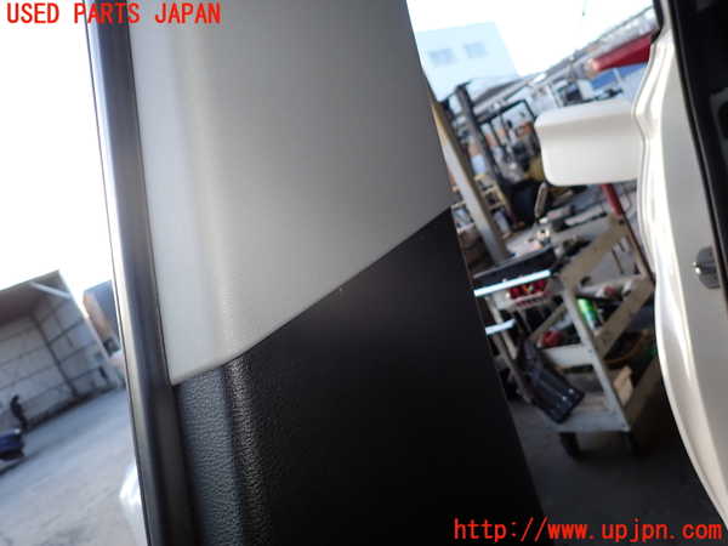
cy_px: 273
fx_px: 526
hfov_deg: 69.4
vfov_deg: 54.9
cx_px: 364
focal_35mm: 25
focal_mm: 4.5
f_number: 5.6
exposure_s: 1/30
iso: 100
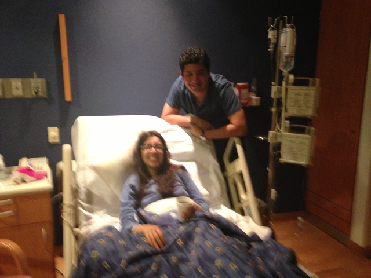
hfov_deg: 55.4
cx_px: 186
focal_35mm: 33
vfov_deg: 42.9
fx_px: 354
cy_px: 139
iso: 400
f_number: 2.4
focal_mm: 4.13
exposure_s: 1/15
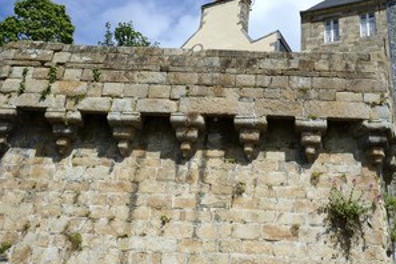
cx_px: 261
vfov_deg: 32.5
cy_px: 103
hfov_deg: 46.7
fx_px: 451
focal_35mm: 41
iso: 200
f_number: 18
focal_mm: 29
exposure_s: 1/200
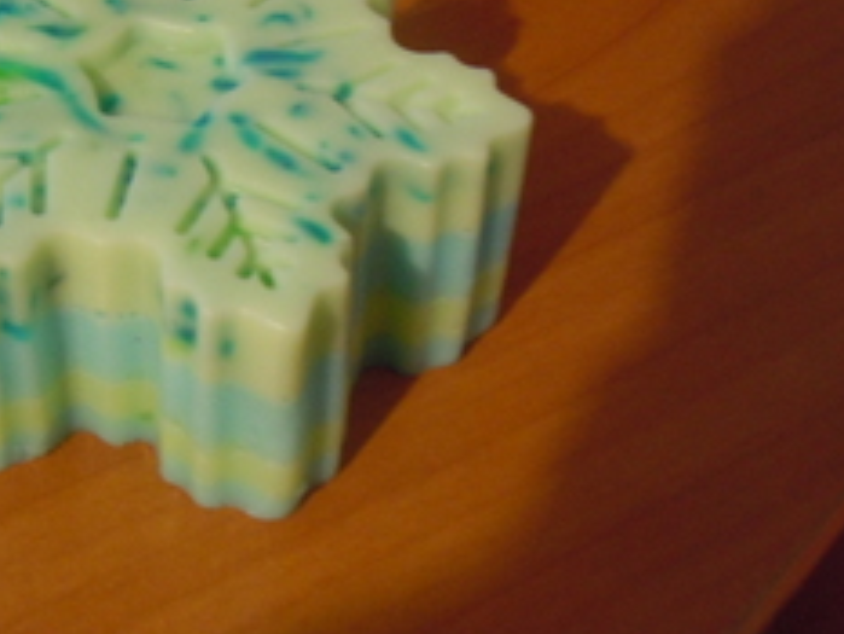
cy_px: 341
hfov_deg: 32.7
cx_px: 225
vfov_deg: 25.2
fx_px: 1415
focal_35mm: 58
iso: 400
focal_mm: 5.4
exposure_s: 1/6
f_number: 3.5
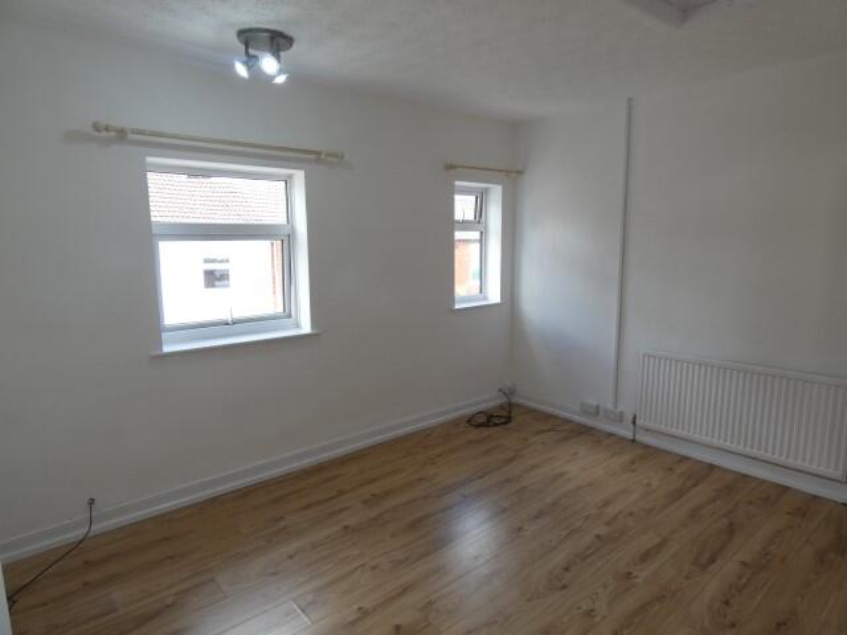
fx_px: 489
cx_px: 424
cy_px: 318
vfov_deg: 66.0
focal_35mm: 20
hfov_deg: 81.7
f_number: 2.8
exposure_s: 1/80
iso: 80
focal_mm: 3.6
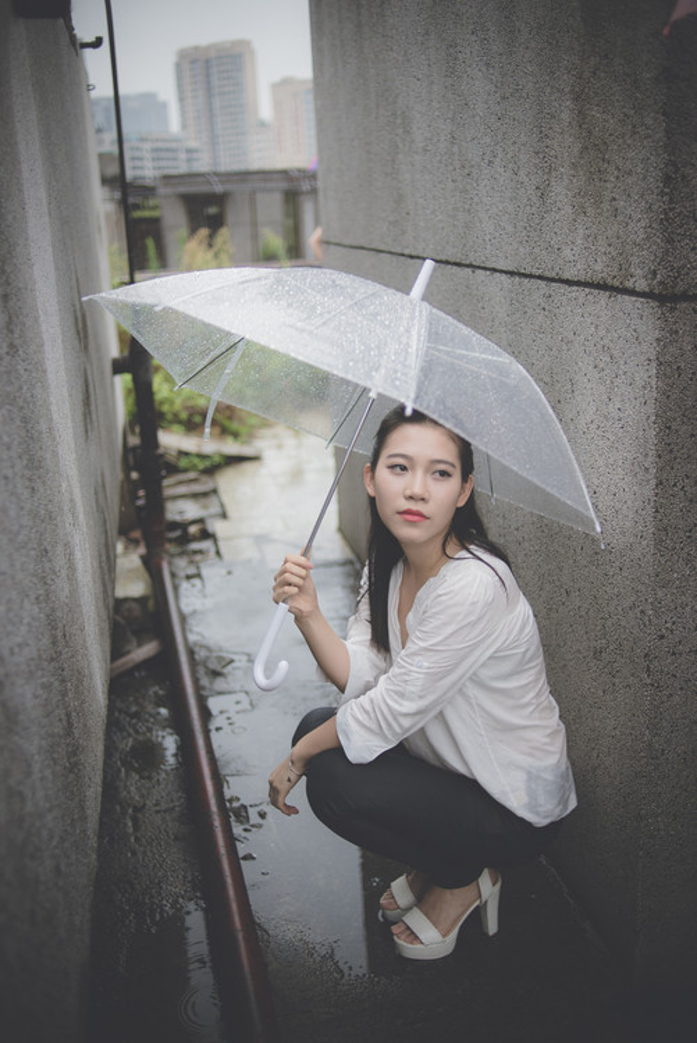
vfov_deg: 54.4
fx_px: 1015
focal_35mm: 35
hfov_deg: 37.9
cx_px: 348
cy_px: 522
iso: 400
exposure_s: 1/1250
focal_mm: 35
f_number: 2
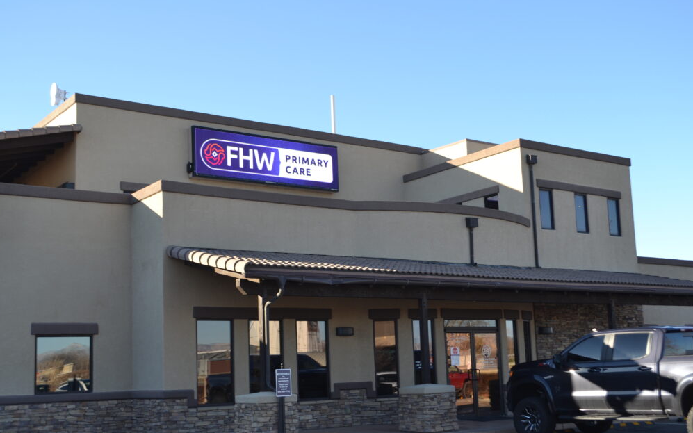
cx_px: 345
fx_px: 860
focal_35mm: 46
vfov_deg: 28.3
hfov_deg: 43.9
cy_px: 236
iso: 100
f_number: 5.6
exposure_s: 1/160
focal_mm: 29
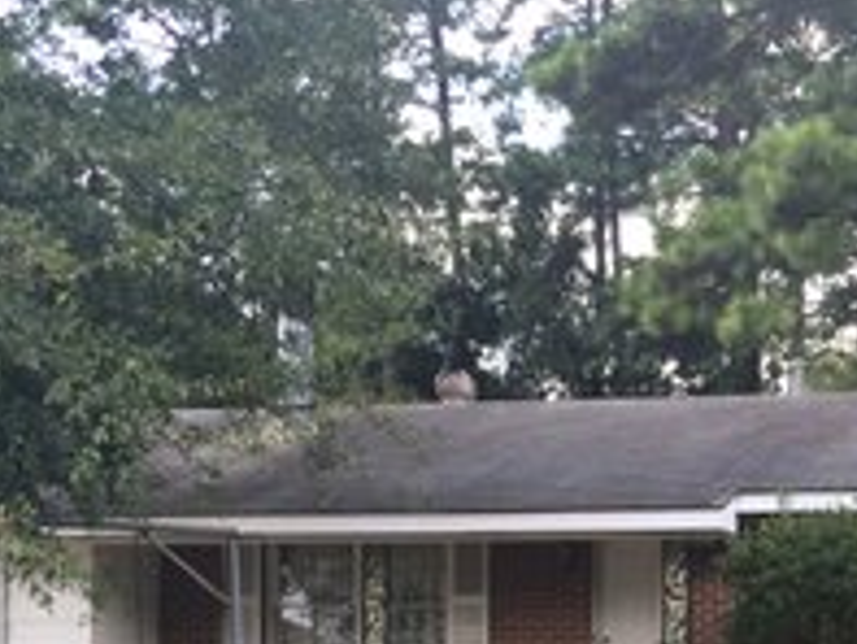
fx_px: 1808
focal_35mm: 73
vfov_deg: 19.5
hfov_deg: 26.0
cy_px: 670
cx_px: 731
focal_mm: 4.12
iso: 32
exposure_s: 1/186
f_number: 2.2
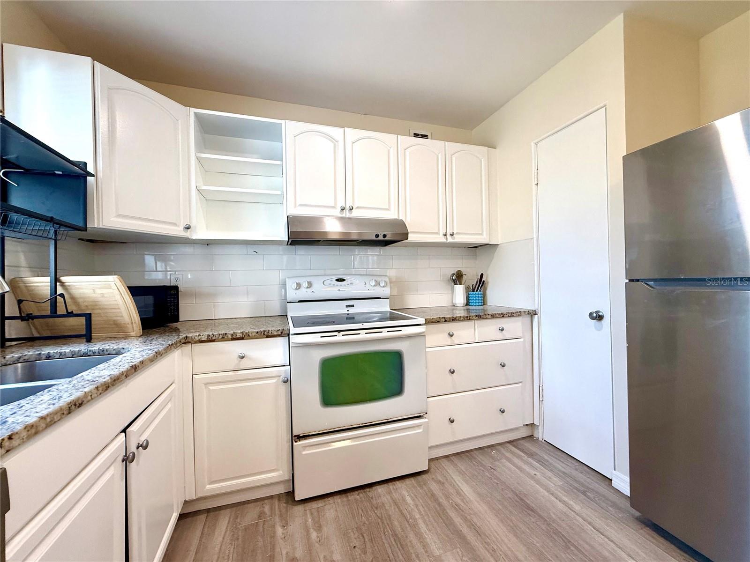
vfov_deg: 85.7
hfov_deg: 102.1
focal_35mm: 14
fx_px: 303
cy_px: 281
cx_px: 375
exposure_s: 1/120
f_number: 2.2
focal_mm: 2.22
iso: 160
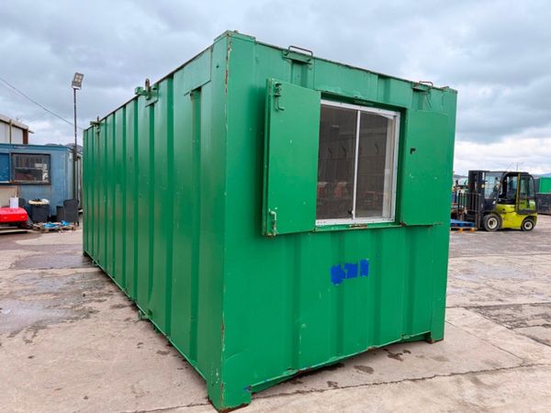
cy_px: 206
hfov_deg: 71.6
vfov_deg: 56.8
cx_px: 276
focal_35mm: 24
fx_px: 382
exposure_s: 1/282
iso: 80
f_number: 1.78
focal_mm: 6.76
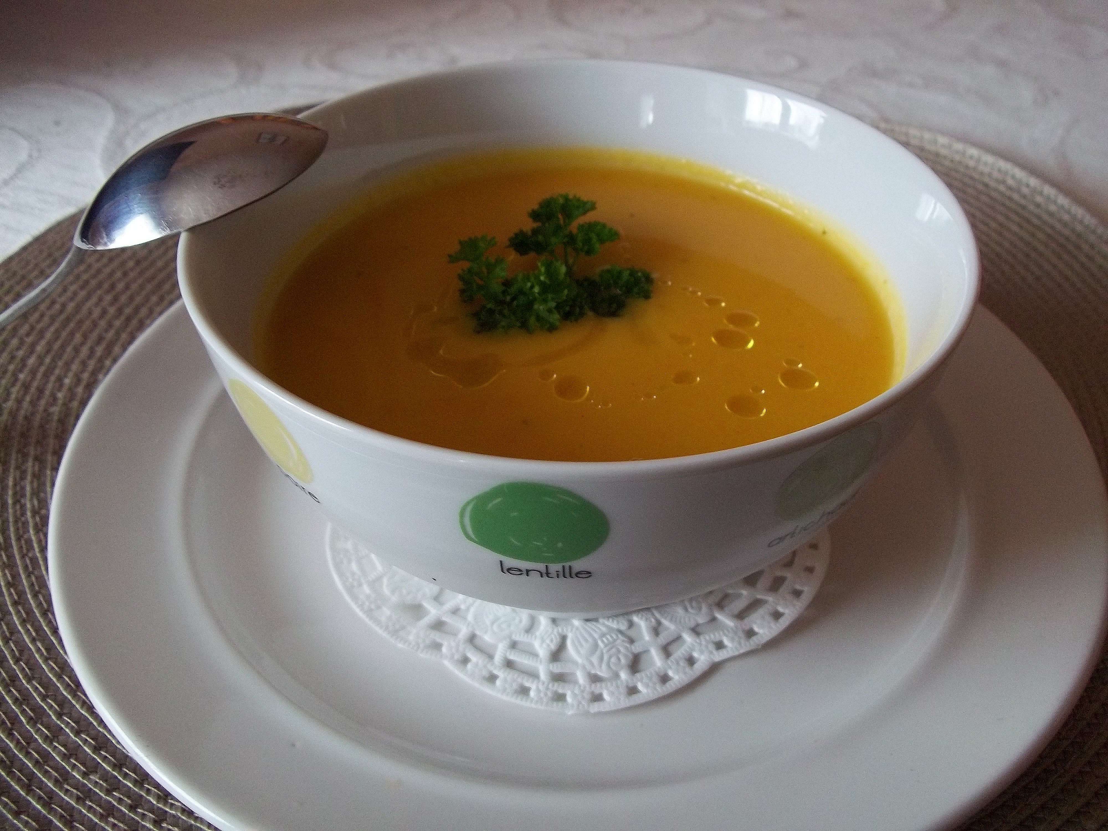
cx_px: 554
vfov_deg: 44.2
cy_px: 416
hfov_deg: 56.8
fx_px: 1024
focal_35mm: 32
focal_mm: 5.7
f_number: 2.9
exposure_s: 1/25
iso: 160
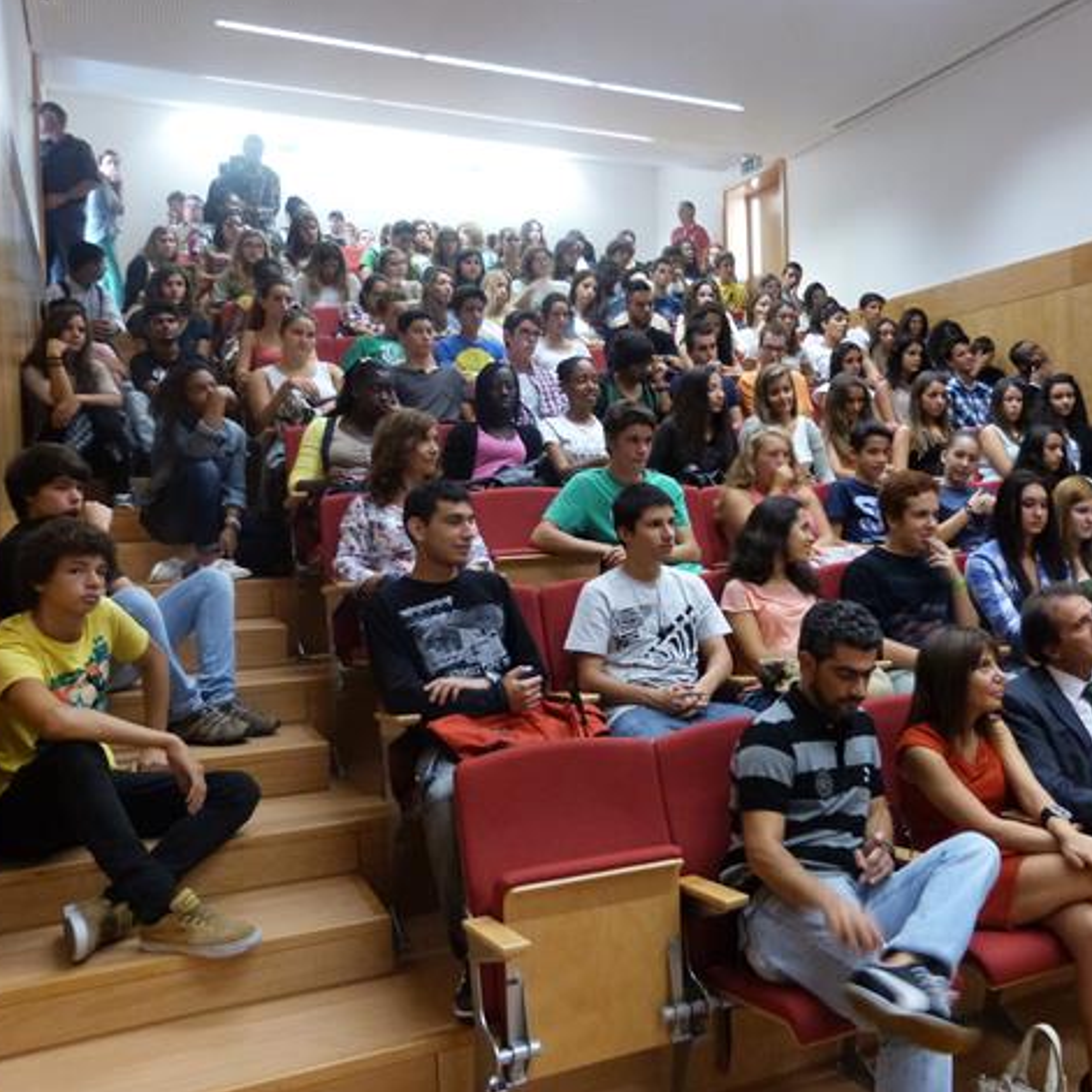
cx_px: 707
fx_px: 1071
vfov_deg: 54.0
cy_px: 543
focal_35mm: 30
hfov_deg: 53.2
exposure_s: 1/8
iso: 400
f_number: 2.8
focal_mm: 4.5
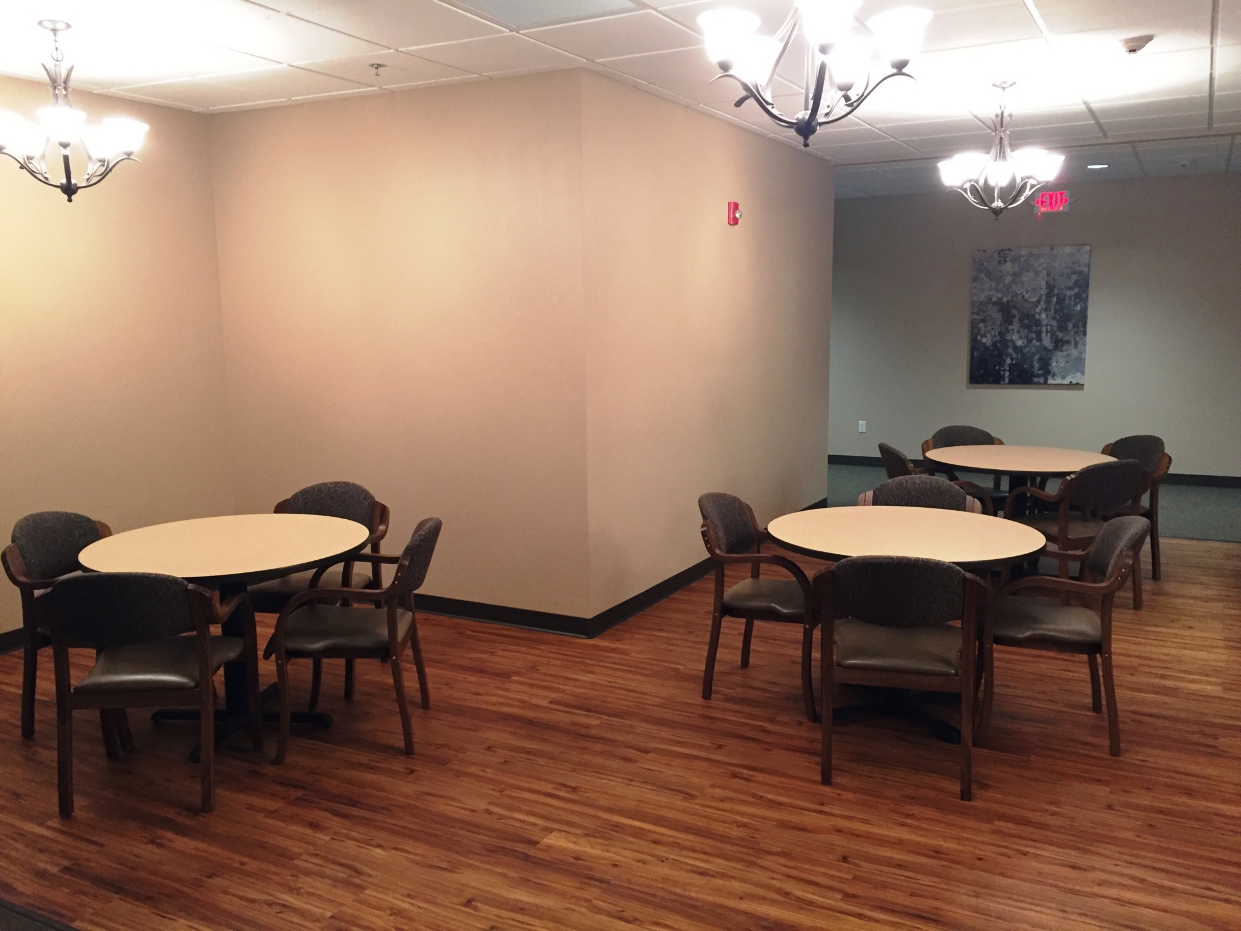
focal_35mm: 29
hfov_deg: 61.7
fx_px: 1040
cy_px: 466
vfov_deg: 48.2
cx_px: 620
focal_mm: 4.15
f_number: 2.2
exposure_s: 1/30
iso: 200
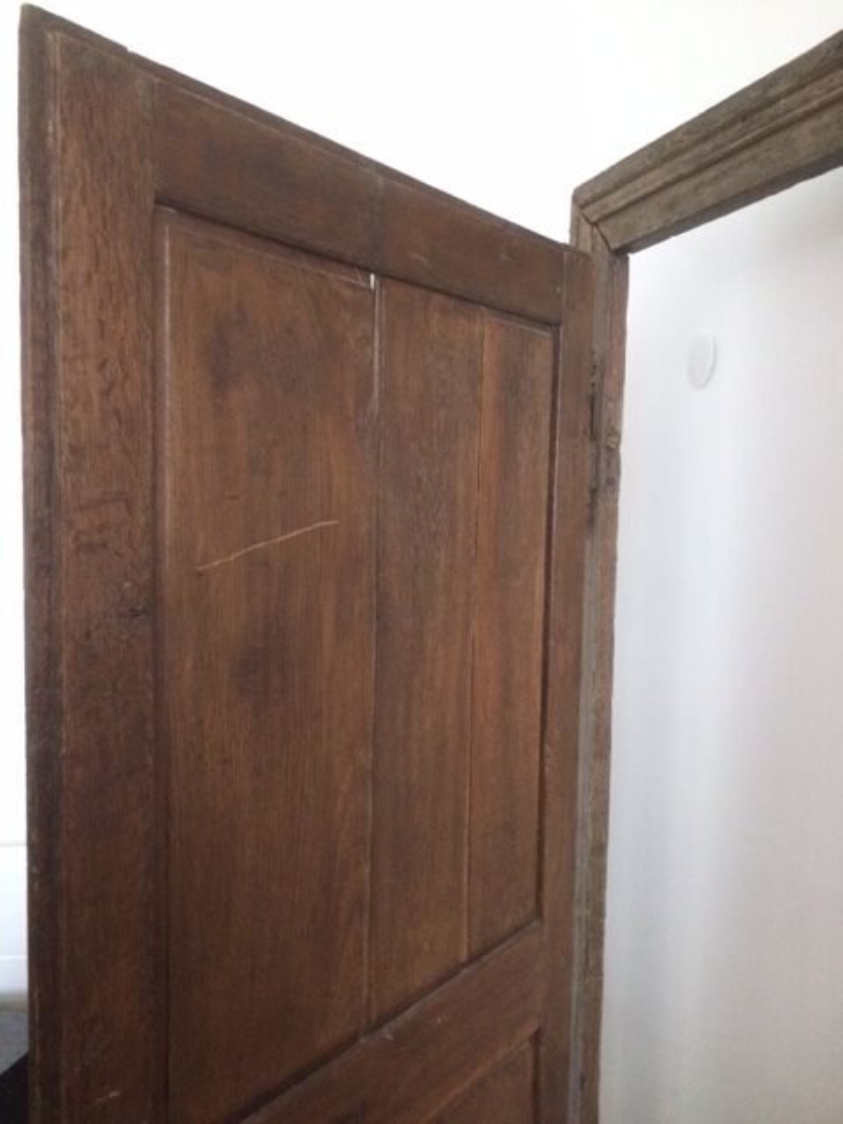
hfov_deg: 48.2
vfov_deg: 61.7
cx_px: 422
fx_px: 942
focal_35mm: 29
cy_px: 562
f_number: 2.2
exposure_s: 1/33
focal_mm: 4.15
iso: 250
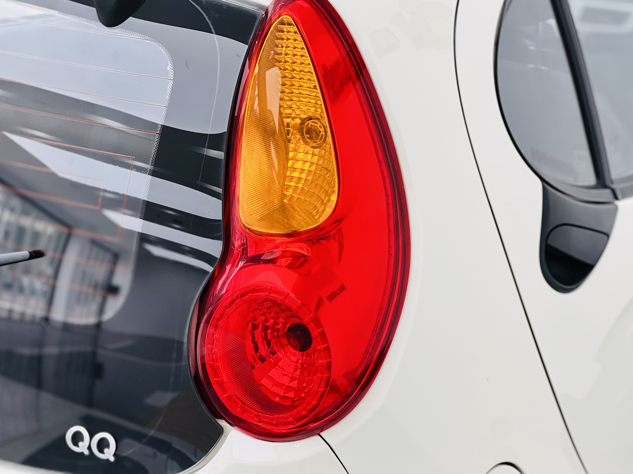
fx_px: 1426
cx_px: 318
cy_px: 235
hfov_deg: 25.0
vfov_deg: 18.9
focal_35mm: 78
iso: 125
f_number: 2.8
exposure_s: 1/100
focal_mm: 9
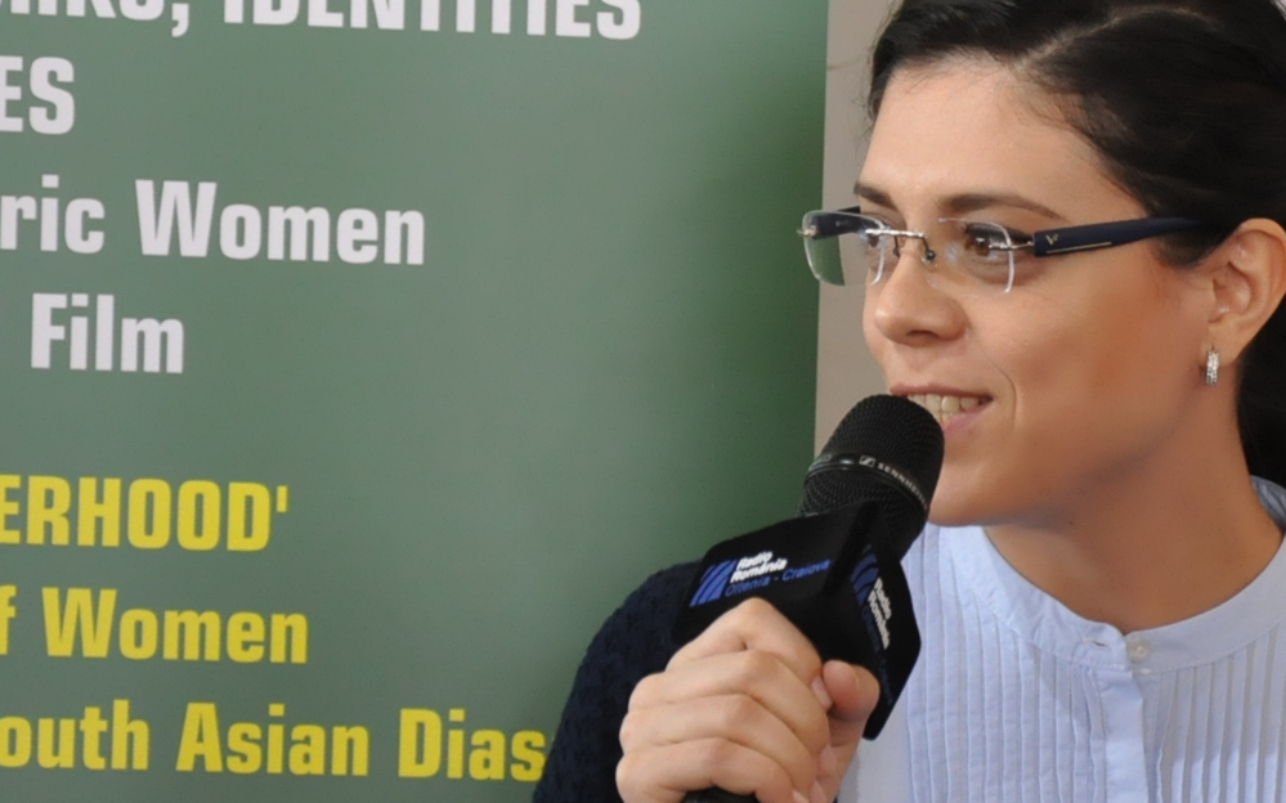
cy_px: 584
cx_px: 1068
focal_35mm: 344
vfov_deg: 3.8
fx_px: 12058
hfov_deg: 6.1
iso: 1600
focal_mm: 105
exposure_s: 1/100
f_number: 5.6
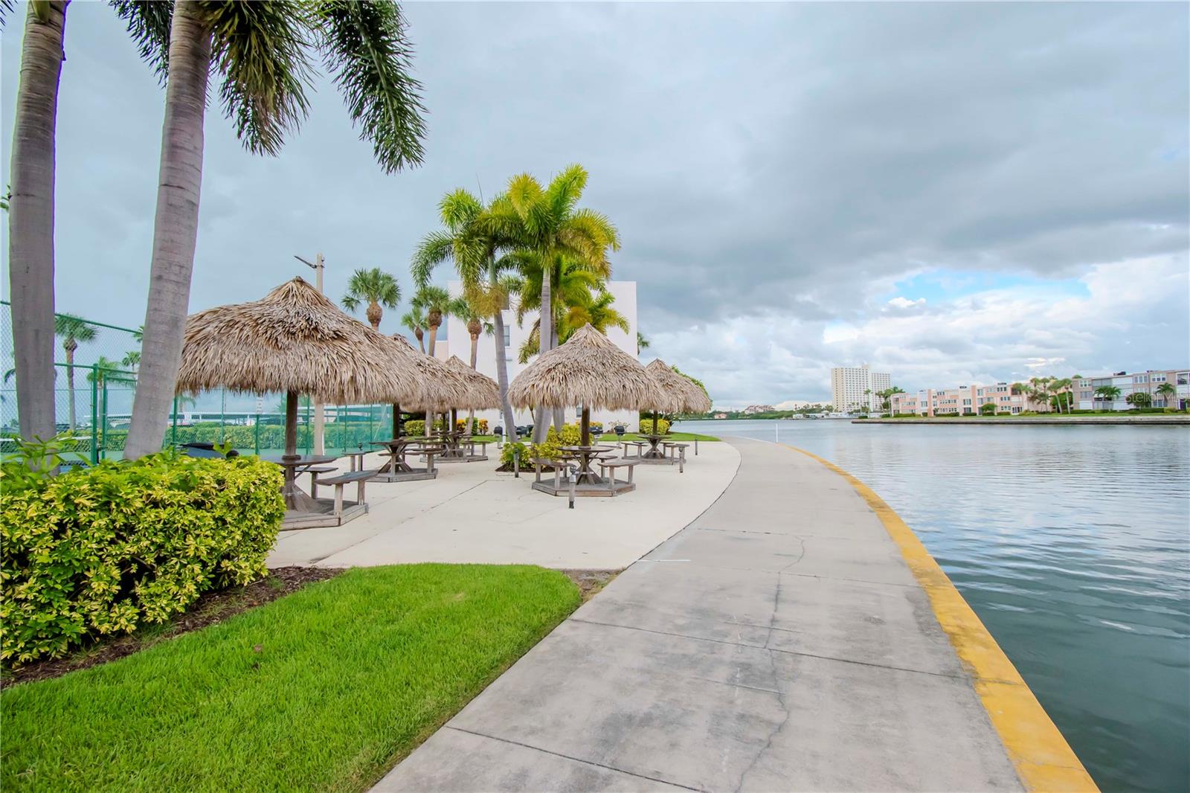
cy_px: 396
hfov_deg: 100.4
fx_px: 496
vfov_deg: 77.3
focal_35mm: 15
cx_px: 595
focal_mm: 10
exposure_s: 1/1250
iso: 800
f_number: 6.3
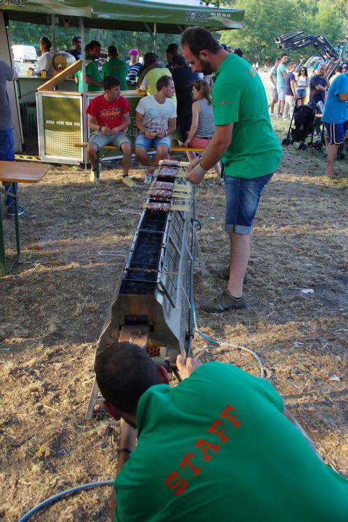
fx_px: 565
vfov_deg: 49.6
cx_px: 174
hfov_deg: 34.2
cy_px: 261
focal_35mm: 39
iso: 800
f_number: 6.3
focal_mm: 26
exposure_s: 1/125
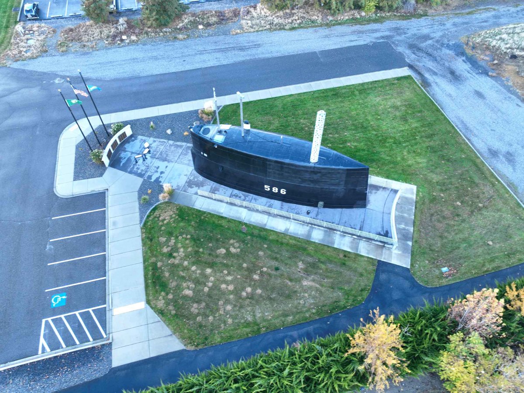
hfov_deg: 71.6
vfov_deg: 56.8
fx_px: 363
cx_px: 262
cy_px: 196
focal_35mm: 24
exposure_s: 1/40
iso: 100
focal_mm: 12.29
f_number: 2.8
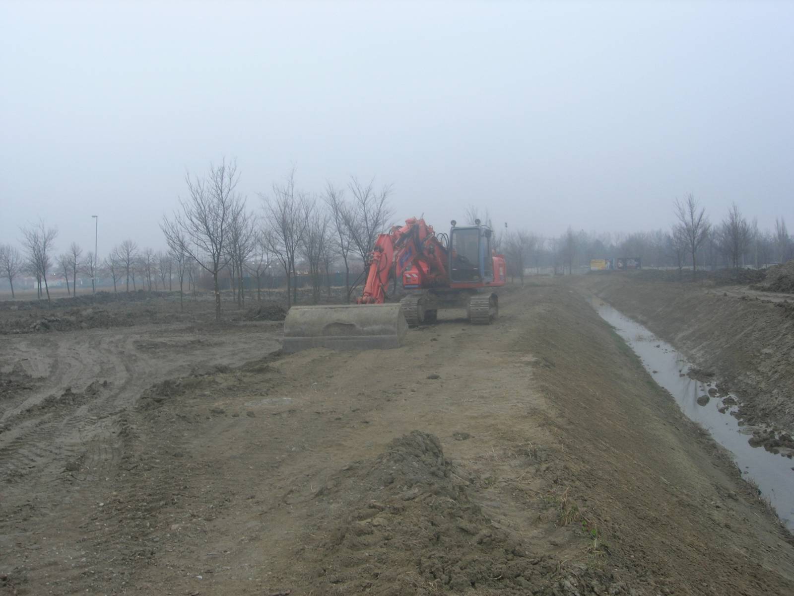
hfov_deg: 49.0
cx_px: 397
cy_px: 298
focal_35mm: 38
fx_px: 872
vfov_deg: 37.7
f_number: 4.8
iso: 64
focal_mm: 7.8
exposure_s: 1/91.3
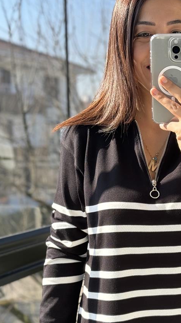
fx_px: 709
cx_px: 172
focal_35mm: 83
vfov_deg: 25.5
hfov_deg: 14.4
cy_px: 210
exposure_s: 1/383
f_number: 1.78
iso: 64
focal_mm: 6.86
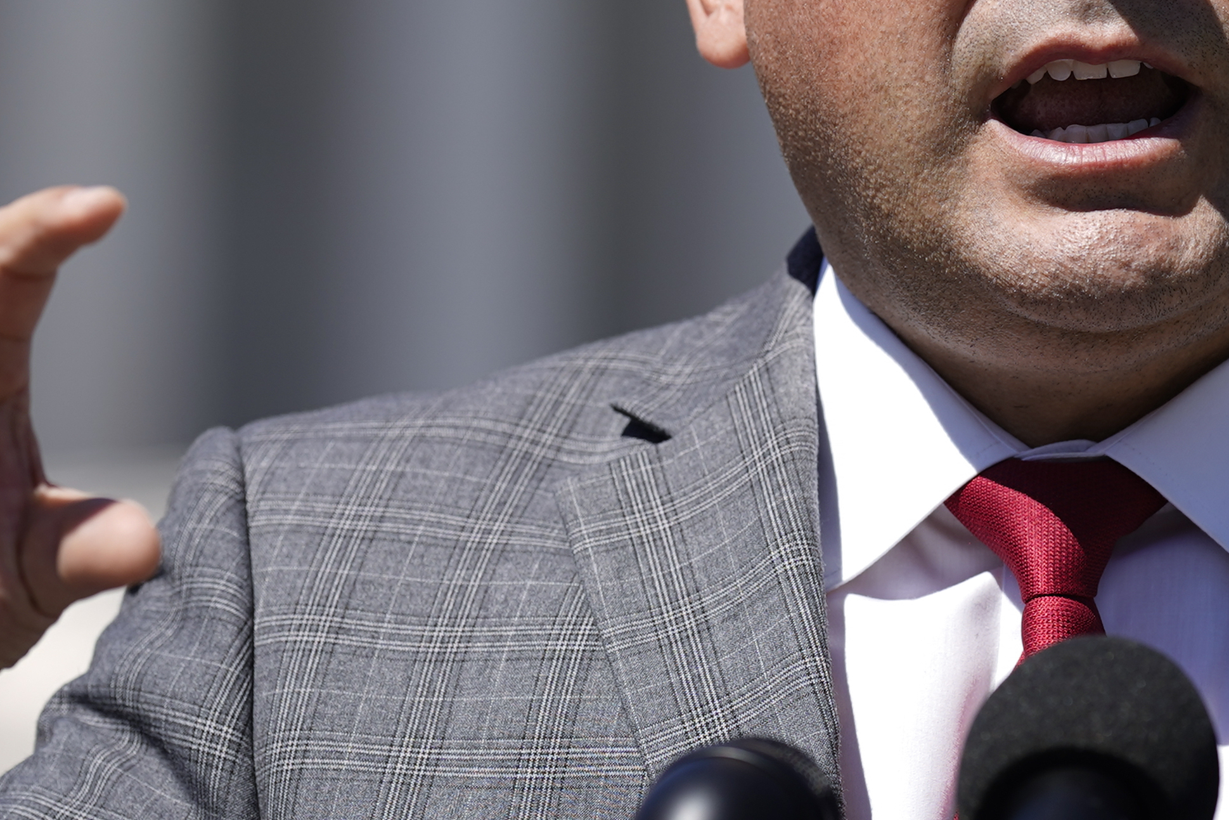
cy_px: 114
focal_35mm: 410
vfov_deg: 3.4
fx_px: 13997
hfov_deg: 5.0
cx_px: 762
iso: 50
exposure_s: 1/1000
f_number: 3.2
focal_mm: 135
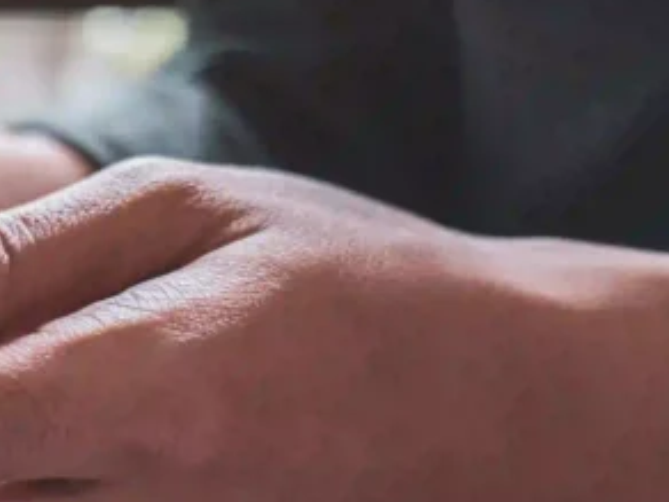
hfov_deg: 16.1
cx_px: -431
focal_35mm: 108
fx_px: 2087
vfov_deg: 13.6
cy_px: 469
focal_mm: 21.4
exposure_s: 1/60
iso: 640
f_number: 3.2
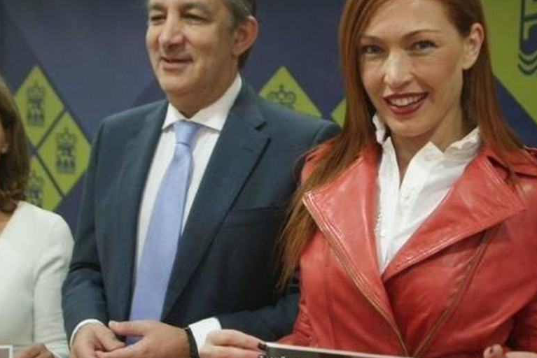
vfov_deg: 18.7
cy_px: 193
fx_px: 1089
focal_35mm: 73
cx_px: 301
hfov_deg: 27.7
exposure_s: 1/30
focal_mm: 35
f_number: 4
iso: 800
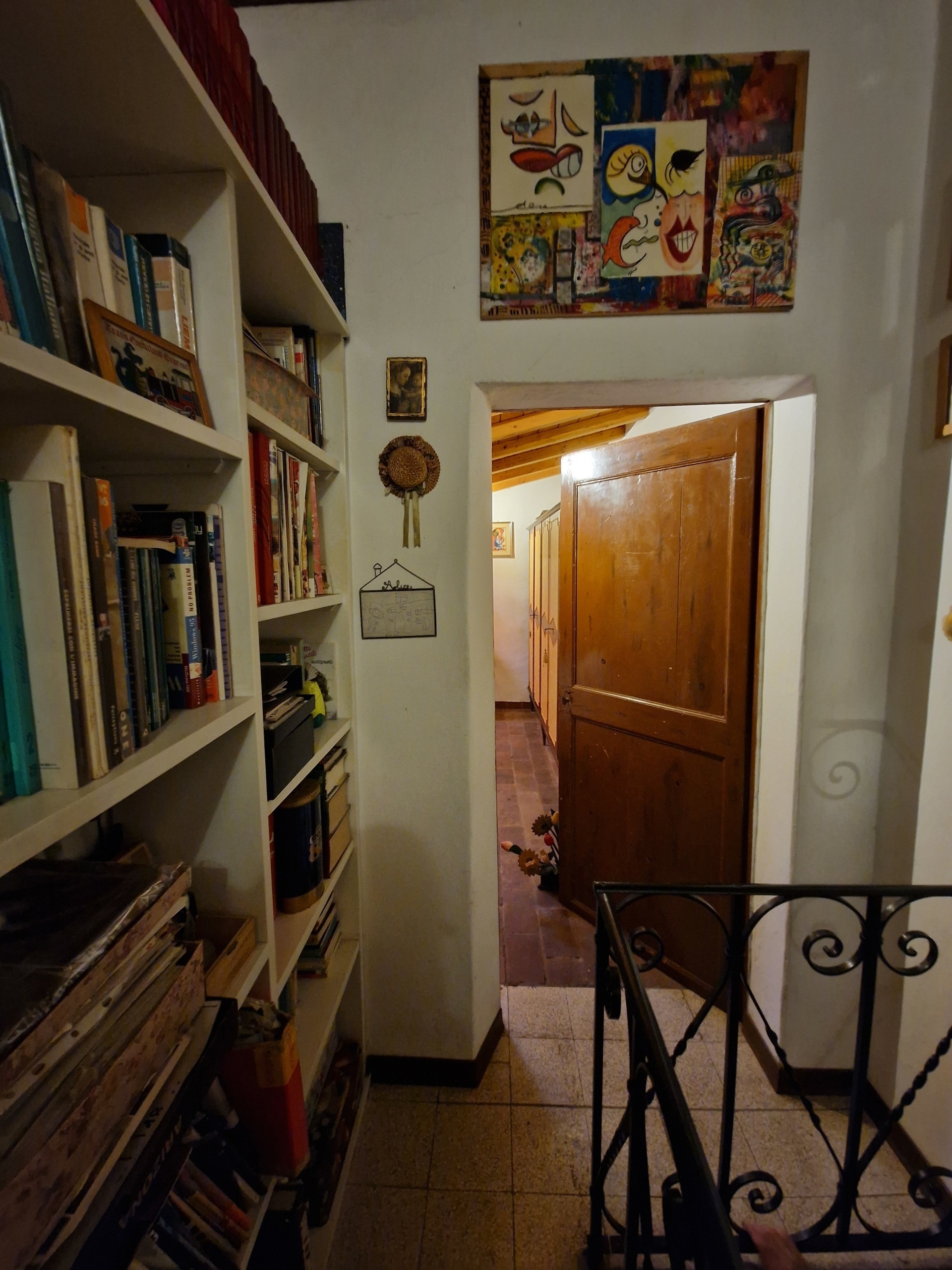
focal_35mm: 13
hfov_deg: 89.9
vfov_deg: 106.2
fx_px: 477
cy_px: 635
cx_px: 476
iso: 800
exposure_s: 1/25
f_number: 2.2
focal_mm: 2.2
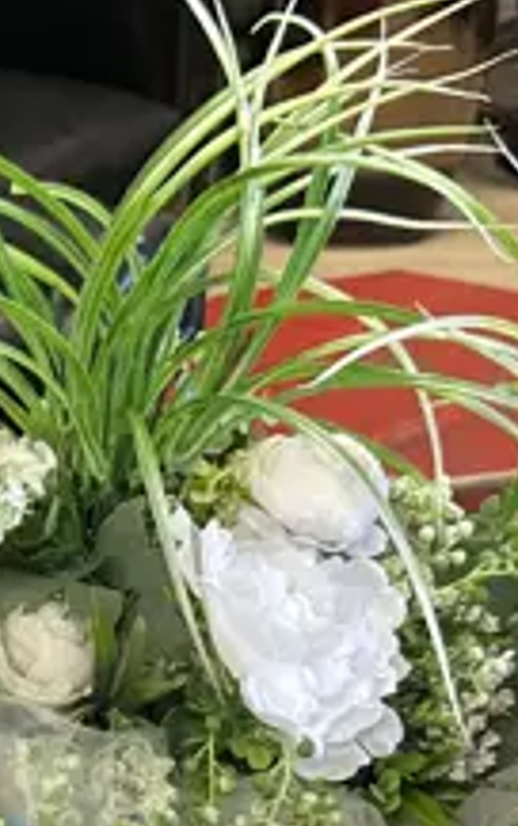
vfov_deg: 16.4
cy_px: 1089
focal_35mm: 120
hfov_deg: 10.4
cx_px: -373
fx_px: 2705
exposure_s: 1/50
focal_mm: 6.86
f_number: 1.78
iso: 160
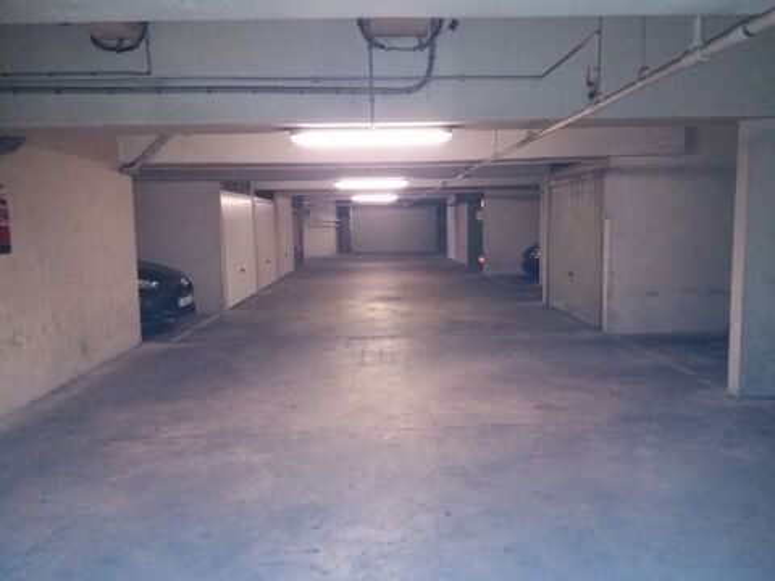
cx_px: 388
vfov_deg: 49.7
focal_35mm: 28
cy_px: 290
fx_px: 627
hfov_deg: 63.4
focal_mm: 3.7
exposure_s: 1/15
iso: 400
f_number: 1.9
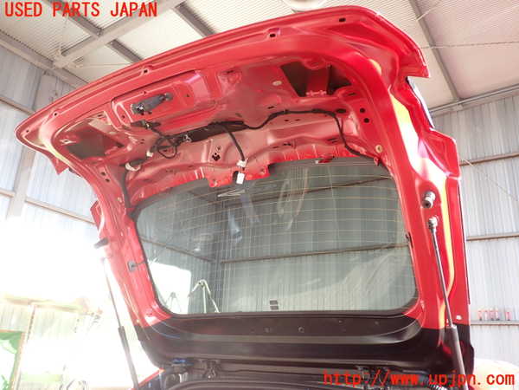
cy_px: 195
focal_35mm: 30
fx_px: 450
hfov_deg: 60.0
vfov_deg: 46.8
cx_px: 260
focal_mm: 5.4
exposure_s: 1/100
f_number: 2.3
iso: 100
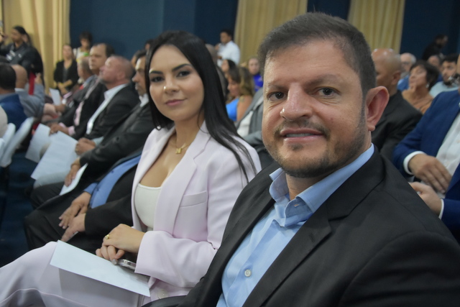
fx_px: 422
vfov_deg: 40.0
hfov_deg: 57.2
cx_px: 230
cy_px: 154
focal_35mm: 33
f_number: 4
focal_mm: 22
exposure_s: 1/60
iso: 3200
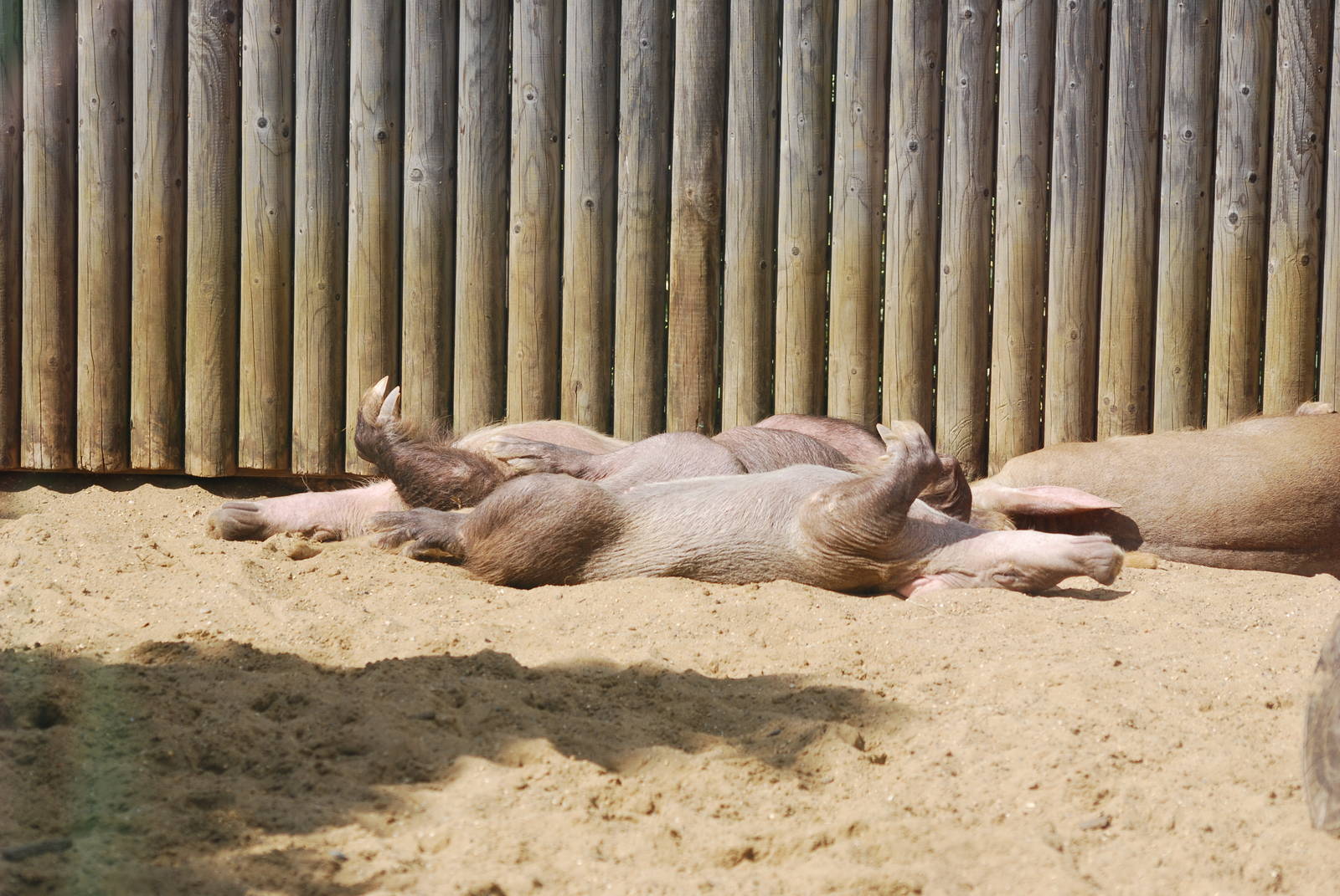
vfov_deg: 8.3
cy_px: 448
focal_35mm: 165
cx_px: 670
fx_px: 6149
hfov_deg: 12.4
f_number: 5.6
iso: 140
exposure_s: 1/500
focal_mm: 110
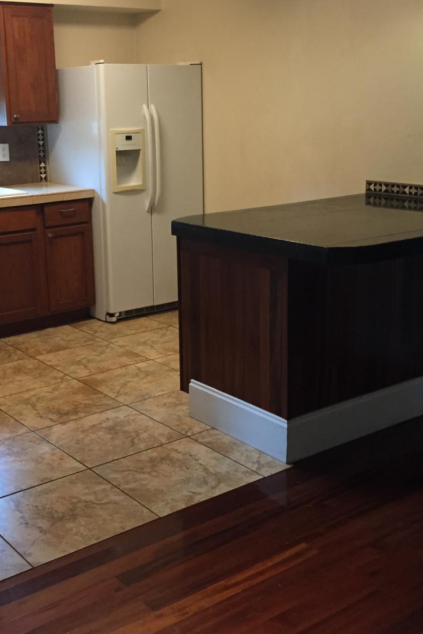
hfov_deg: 29.8
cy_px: 277
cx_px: 165
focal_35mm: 45
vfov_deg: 43.5
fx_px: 793
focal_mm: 4.15
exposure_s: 1/30
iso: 160
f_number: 2.2
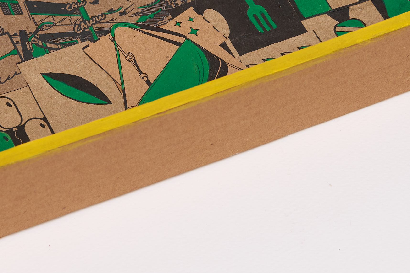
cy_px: -61
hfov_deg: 12.7
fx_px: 1834
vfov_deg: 8.4
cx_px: 63
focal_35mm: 161
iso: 160
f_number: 8
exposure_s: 1/100
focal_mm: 46
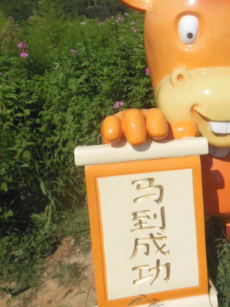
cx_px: 176
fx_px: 363
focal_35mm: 41
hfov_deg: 34.3
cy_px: 93
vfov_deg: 44.8
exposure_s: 1/800
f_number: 6.4
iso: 125
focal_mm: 4.5
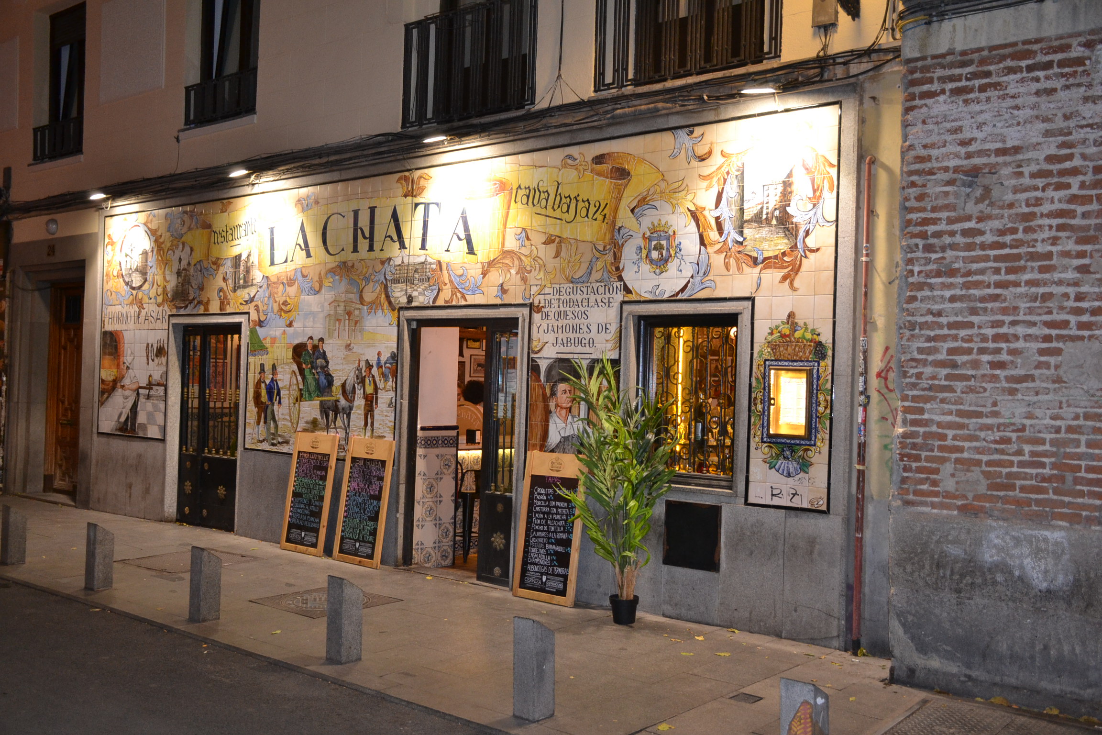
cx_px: 551
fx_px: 1102
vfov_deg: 36.9
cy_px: 368
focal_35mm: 36
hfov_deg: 53.1
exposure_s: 1/60
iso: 800
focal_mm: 24
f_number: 3.8
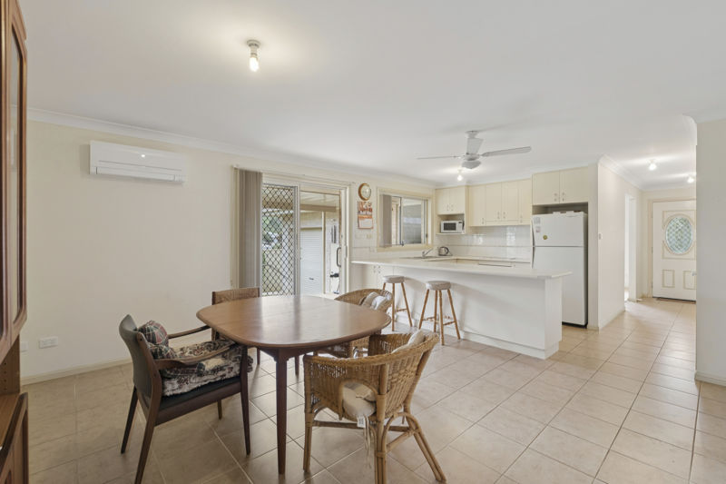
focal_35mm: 16
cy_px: 242
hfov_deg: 95.0
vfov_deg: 72.0
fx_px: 333
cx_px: 363
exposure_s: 1/40
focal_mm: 16.5
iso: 800
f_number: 7.1
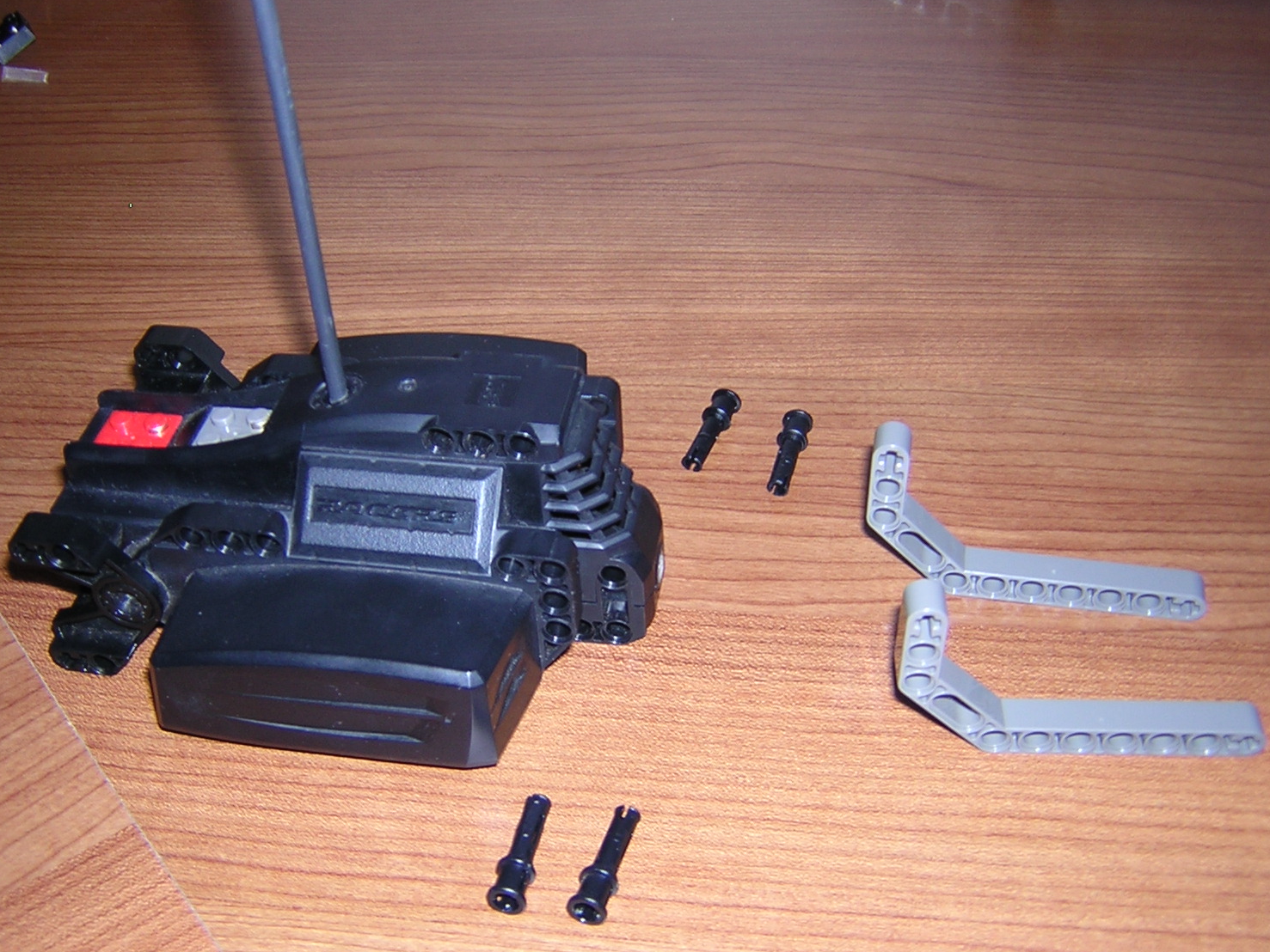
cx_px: 598
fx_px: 1431
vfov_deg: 36.8
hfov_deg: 47.8
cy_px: 497
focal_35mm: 39
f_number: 2.6
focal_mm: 4.7
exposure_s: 1/60.1
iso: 100
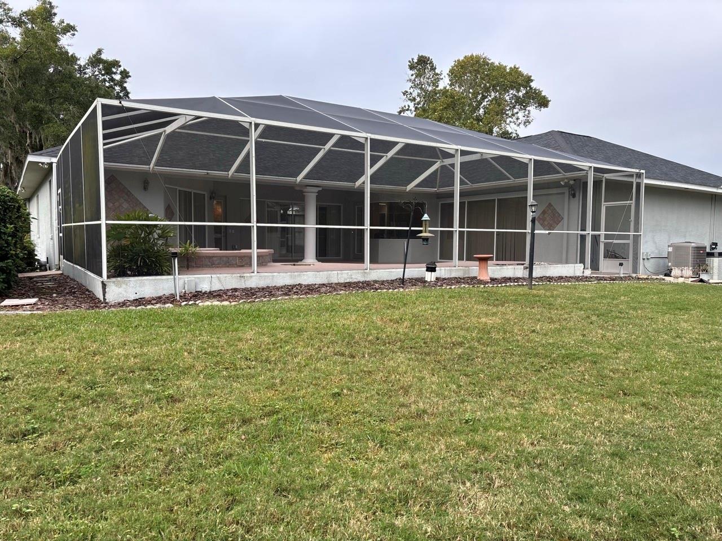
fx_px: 542
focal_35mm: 26
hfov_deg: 67.3
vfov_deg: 53.1
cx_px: 361
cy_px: 270
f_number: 1.6
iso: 50
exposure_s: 1/512
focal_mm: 5.96
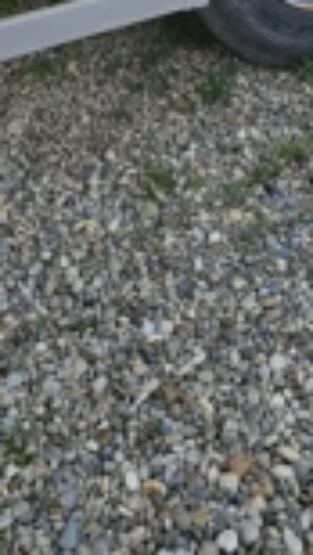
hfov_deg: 18.5
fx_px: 956
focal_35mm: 65
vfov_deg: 28.1
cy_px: -119
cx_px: 90
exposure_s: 1/135
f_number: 1.7
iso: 10
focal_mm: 6.3
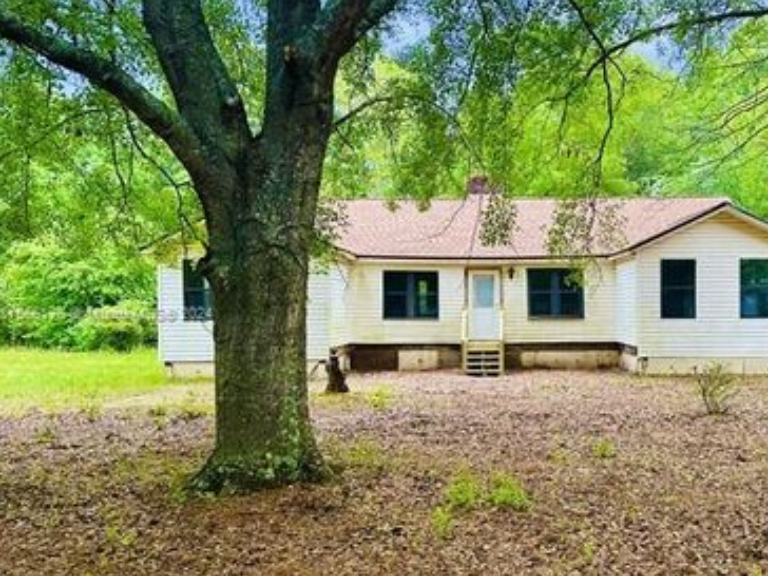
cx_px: 513
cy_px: 315
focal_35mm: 33
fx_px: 732
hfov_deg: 54.2
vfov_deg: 42.9
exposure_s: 1/60
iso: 400
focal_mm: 6.86
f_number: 1.78
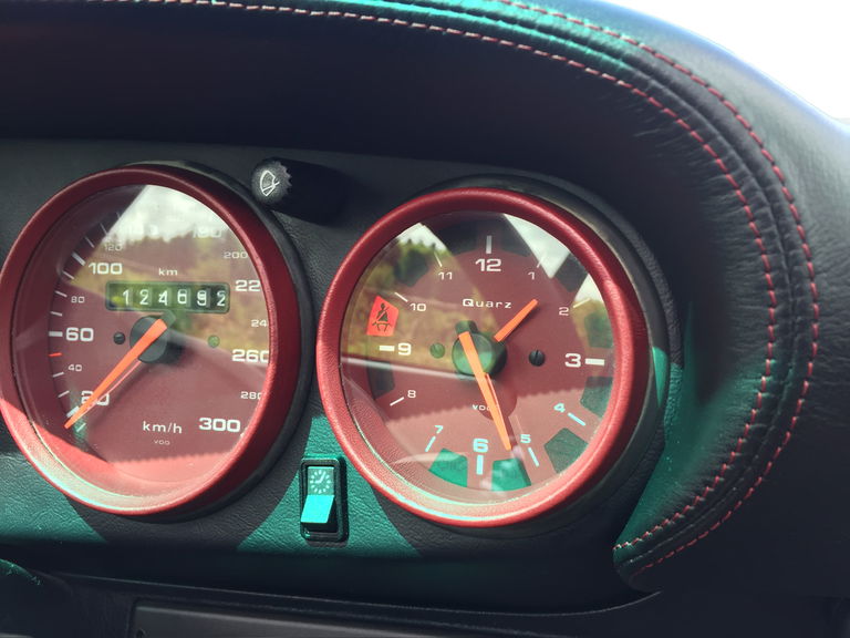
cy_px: 319
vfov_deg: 48.2
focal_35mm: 29
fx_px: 712
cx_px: 425
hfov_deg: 61.7
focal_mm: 4.15
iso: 32
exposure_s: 1/100
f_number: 2.2
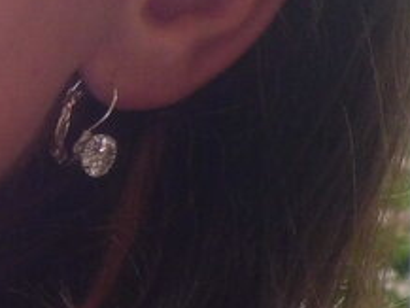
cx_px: -274
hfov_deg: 7.4
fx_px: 3081
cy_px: -4
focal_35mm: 260
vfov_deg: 5.7
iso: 100
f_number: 3.4
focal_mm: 8.3
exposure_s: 1/80
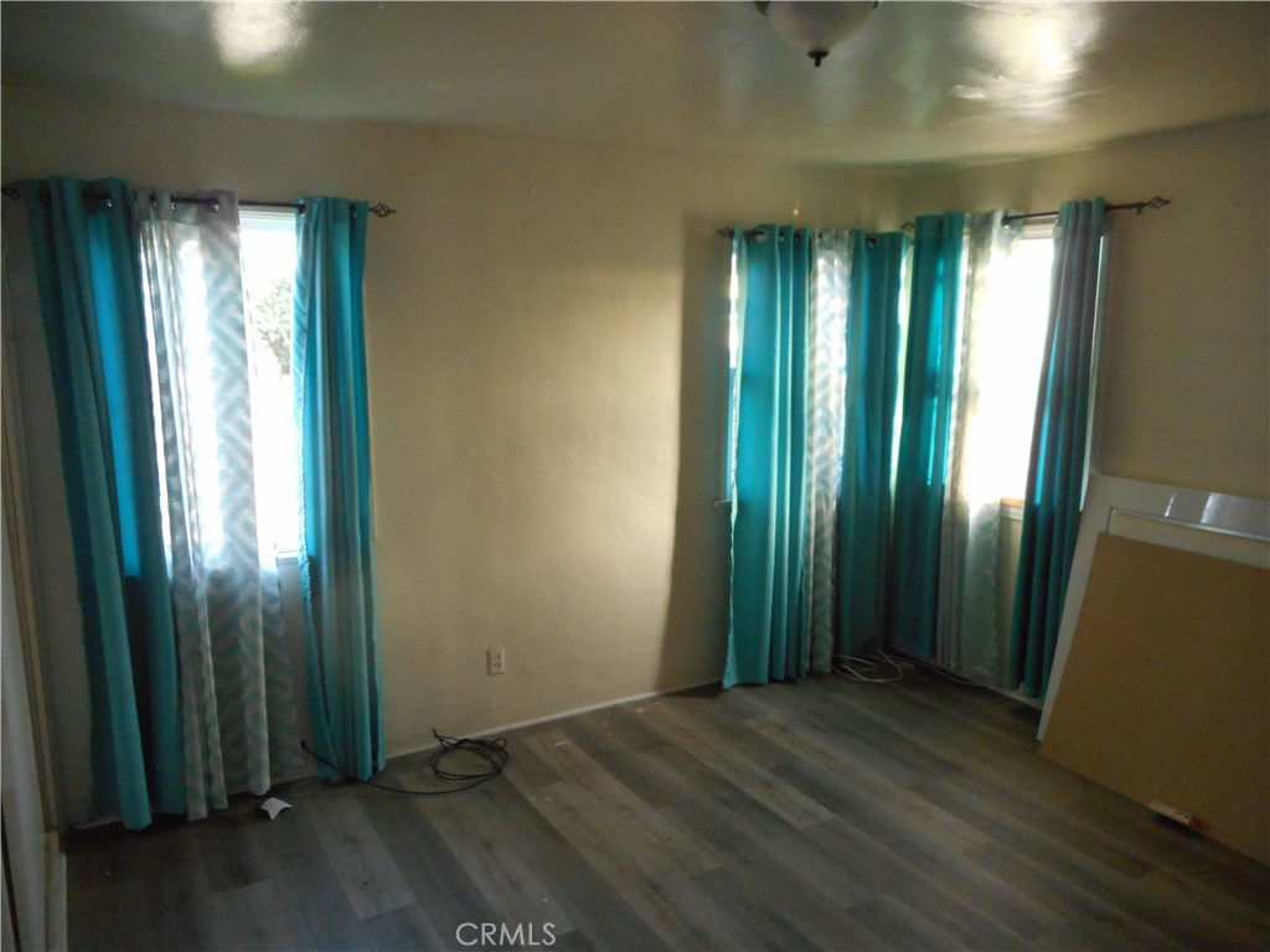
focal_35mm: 25
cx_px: 635
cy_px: 476
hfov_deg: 69.4
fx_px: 917
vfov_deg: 54.9
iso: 450
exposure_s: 1/25
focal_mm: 4.5
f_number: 3.7
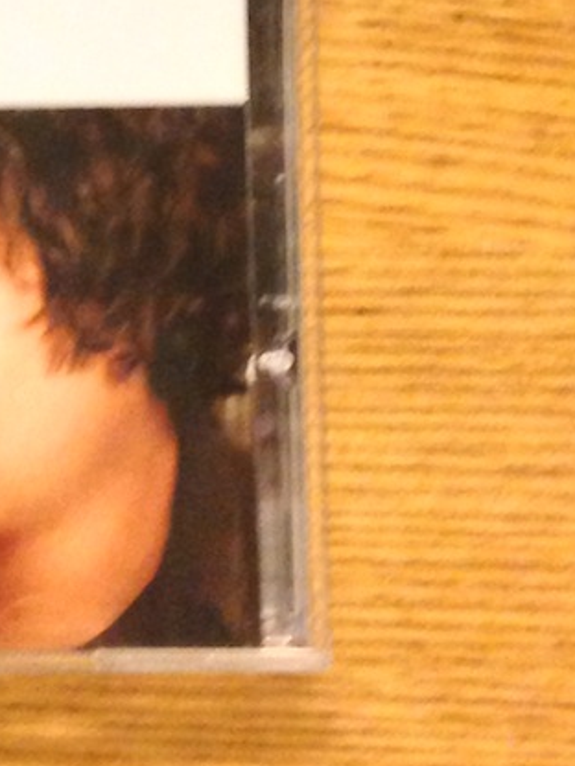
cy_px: -18
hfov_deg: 11.0
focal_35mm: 127
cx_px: -433
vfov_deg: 15.2
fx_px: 2813
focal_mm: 4.13
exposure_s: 1/20
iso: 400
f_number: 2.4
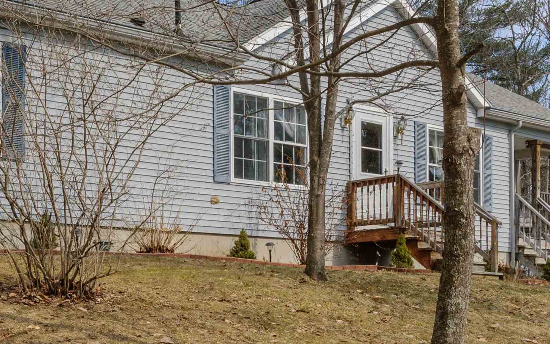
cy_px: 151
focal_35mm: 65
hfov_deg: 31.0
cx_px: 142
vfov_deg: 20.0
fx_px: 974
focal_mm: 20
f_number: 14
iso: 200
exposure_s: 1/125
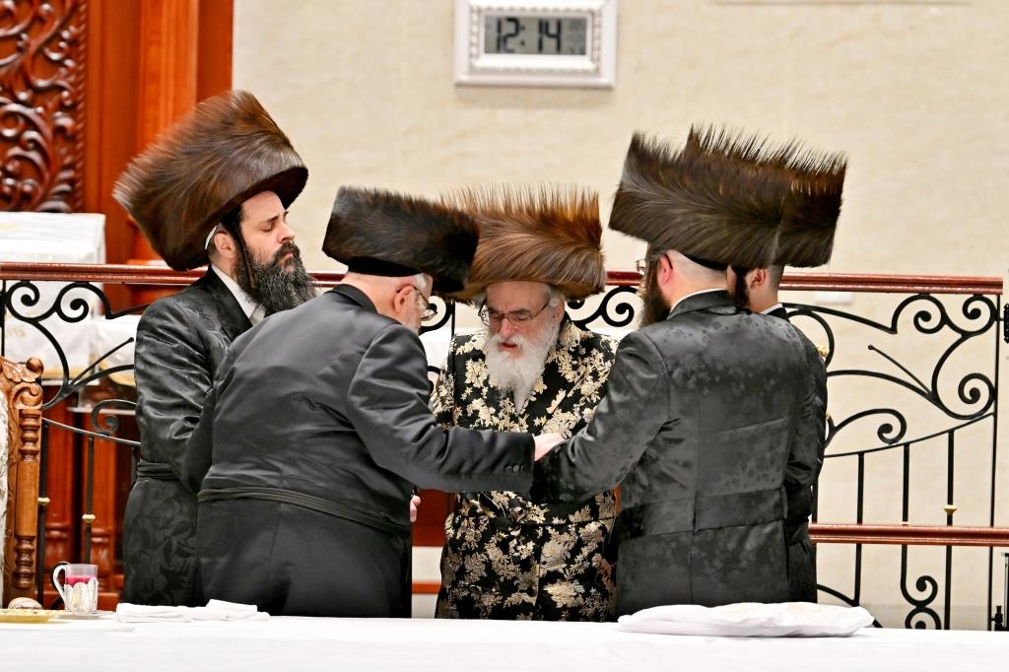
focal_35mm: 240
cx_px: 504
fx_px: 6724
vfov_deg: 5.7
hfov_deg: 8.6
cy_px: 336
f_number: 2.8
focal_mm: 160
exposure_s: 1/400
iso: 320
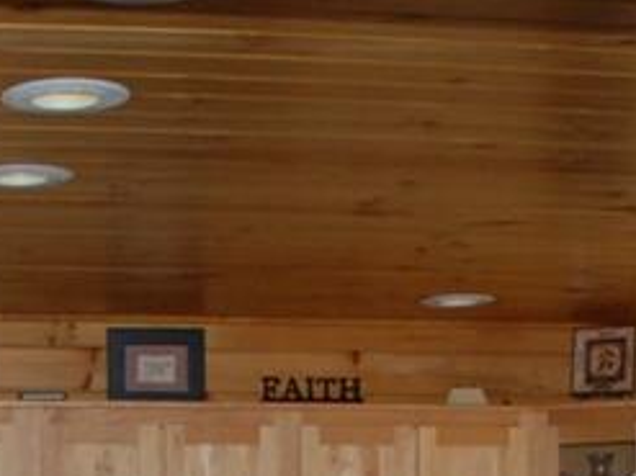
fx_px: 1983
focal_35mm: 108
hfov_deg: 18.0
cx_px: 106
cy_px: 778
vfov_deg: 12.8
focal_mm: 18
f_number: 5
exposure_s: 1/60
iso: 800
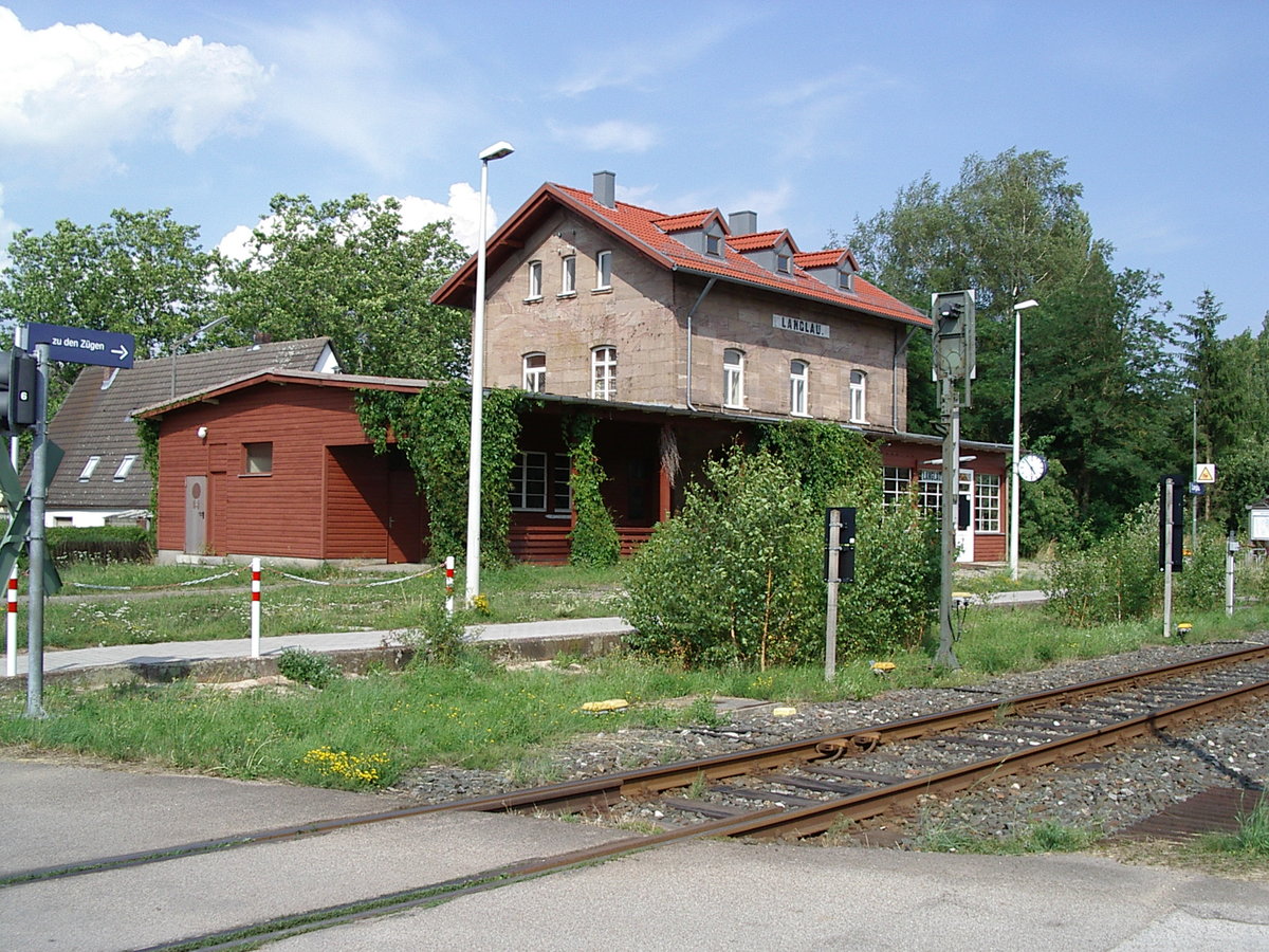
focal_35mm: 38
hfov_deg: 49.0
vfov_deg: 37.7
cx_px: 634
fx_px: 1393
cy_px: 476
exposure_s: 1/320
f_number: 4.8
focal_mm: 5.8
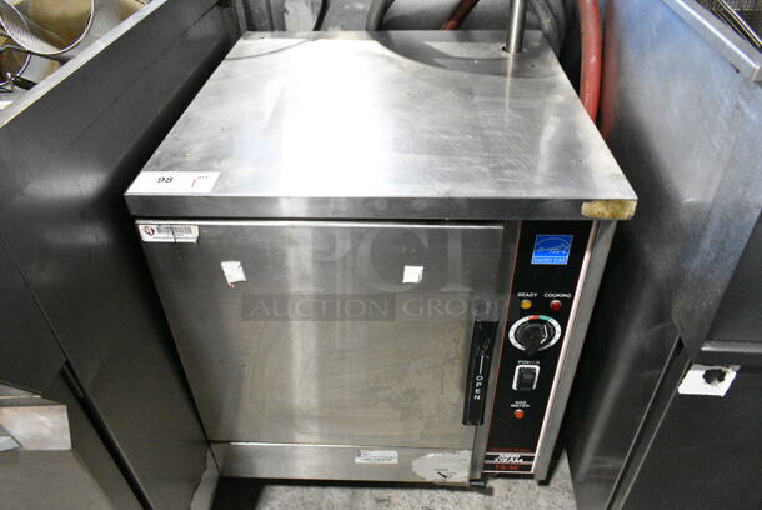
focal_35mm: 27
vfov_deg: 48.0
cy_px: 255
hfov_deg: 67.3
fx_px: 572
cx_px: 381
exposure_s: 1/200
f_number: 7.1
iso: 6400
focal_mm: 18
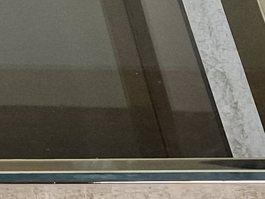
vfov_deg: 8.4
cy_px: -20
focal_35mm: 176
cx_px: -404
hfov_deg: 9.7
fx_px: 1347
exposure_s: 1/180
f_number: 1.8
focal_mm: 6.4
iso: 125
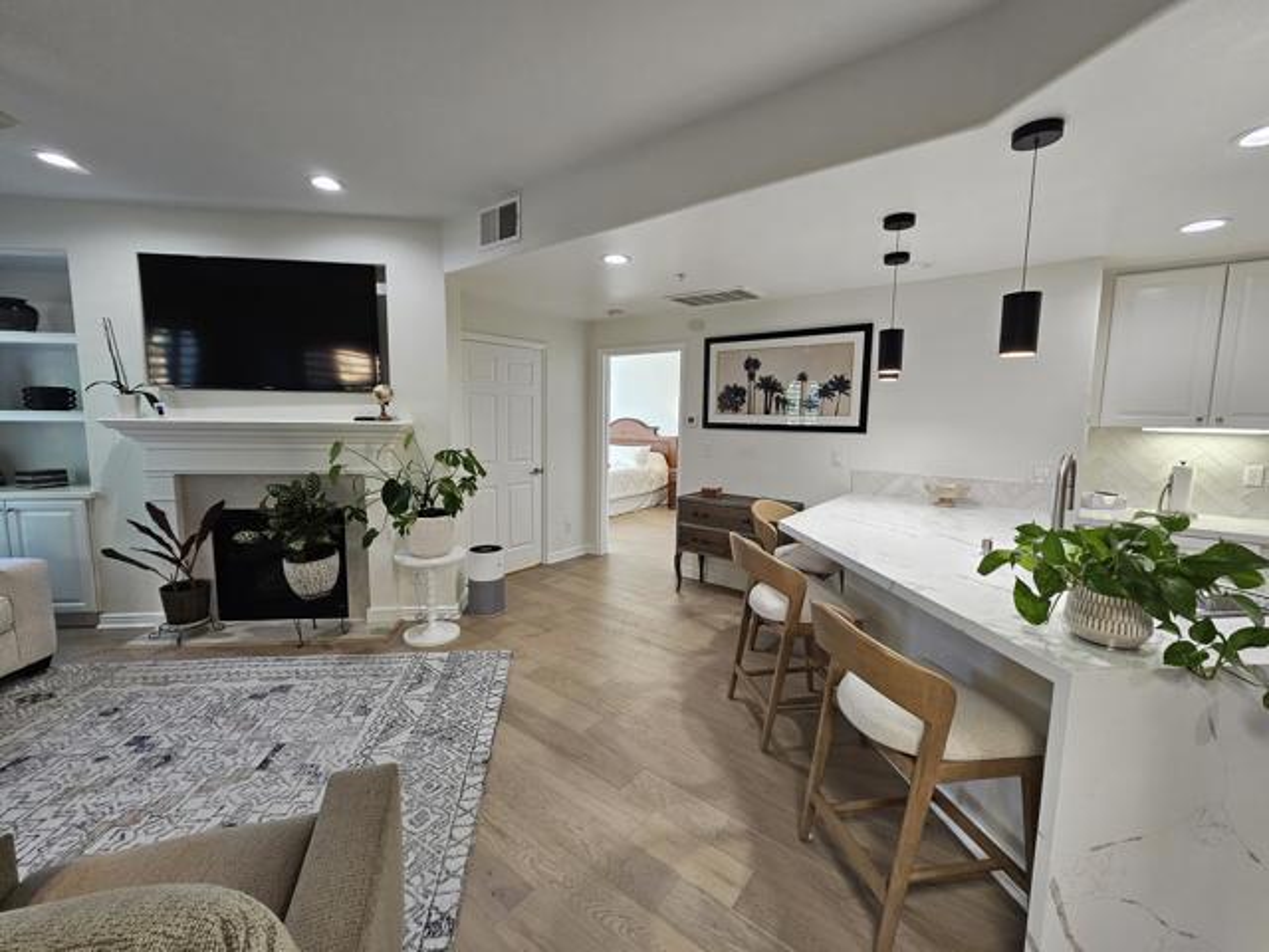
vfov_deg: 89.9
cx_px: 634
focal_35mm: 13
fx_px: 477
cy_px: 476
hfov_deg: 106.2
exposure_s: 1/60
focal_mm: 2.2
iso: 125
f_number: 2.2
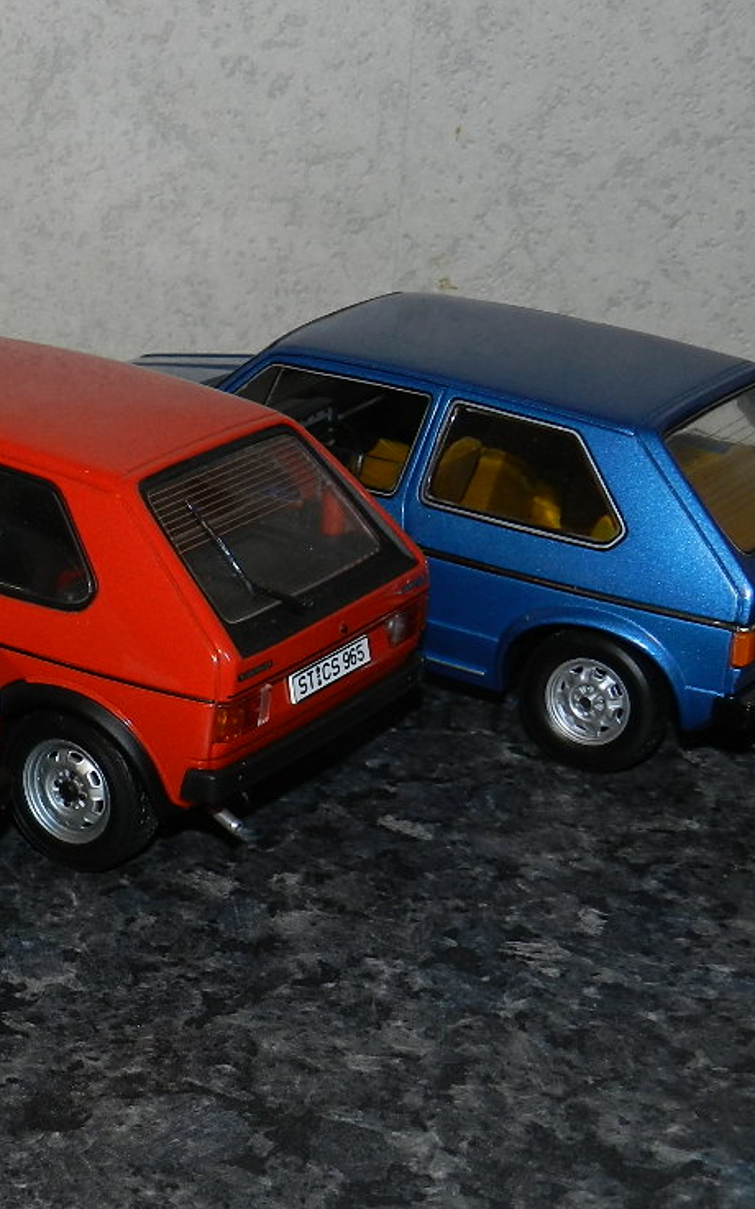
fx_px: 2307
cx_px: -15
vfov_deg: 29.3
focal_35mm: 70
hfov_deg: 18.1
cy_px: 738
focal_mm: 6.7
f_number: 4
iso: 200
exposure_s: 1/30
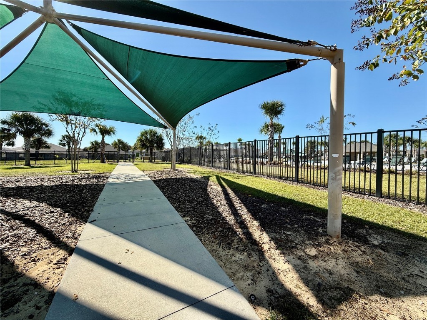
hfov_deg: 102.1
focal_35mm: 14
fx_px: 173
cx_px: 214
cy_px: 160
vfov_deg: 85.7
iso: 50
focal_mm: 2.22
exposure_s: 1/1572
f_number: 2.2
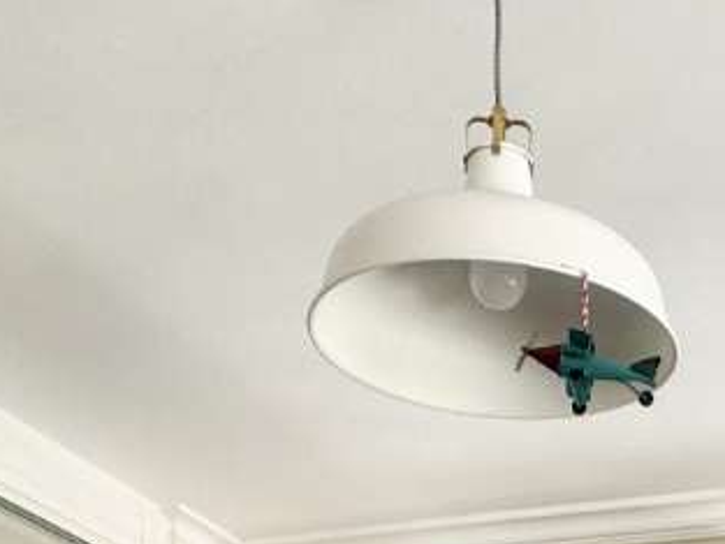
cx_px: 686
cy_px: 1096
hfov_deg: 27.6
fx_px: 1404
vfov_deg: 16.5
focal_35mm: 67
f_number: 2.2
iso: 64
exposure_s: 1/99
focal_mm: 2.22
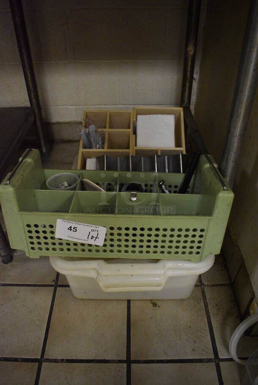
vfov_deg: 67.3
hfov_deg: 48.0
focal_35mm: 27
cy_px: 192
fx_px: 290
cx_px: 129
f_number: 3.5
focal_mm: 18
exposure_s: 1/30
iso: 3200
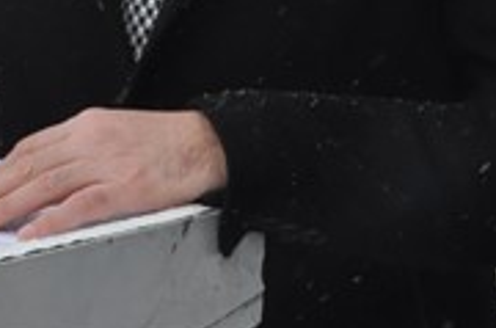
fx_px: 2982
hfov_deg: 9.5
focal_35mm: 217
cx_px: 107
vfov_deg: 6.2
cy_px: -254
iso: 1250
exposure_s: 1/320
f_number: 18
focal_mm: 40
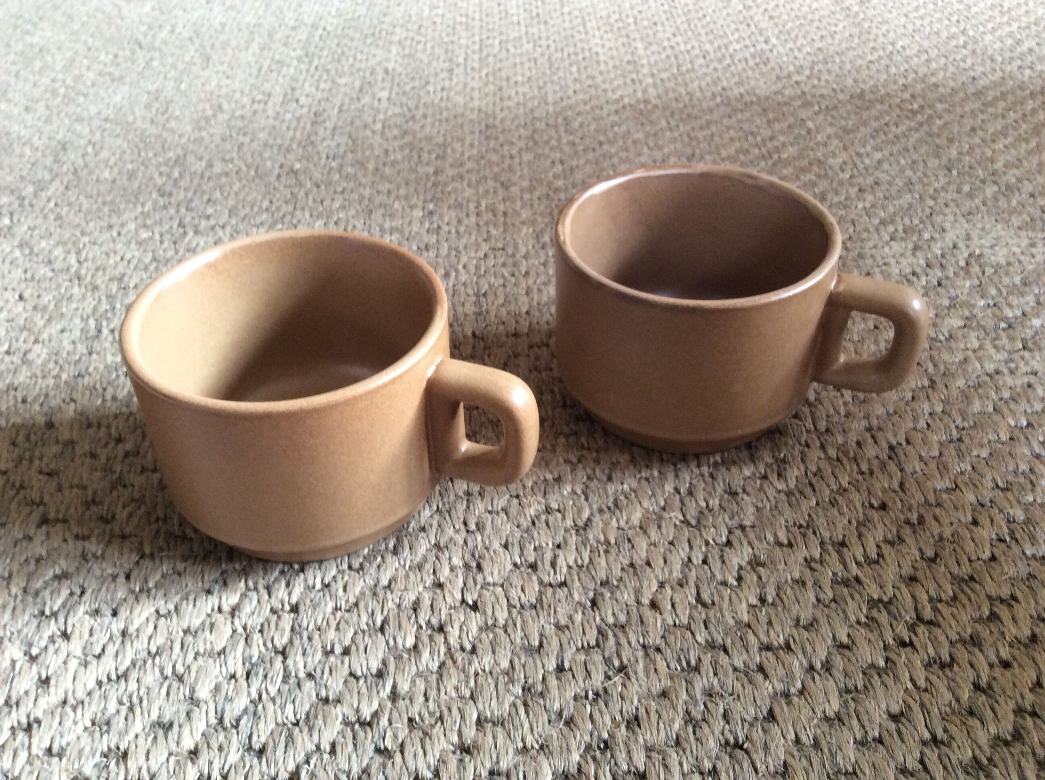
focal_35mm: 32
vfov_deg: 44.1
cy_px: 390
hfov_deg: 56.9
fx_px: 965
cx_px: 522
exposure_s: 1/25
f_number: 2.4
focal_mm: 3.3
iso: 125
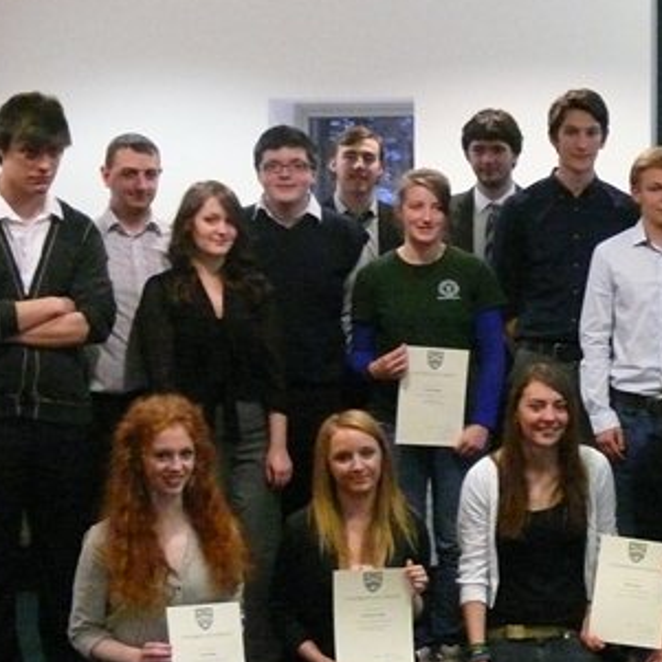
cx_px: 814
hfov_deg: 20.4
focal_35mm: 79
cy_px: 372
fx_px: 1709
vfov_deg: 21.9
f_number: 2.8
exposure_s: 1/25
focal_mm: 7.5
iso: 800
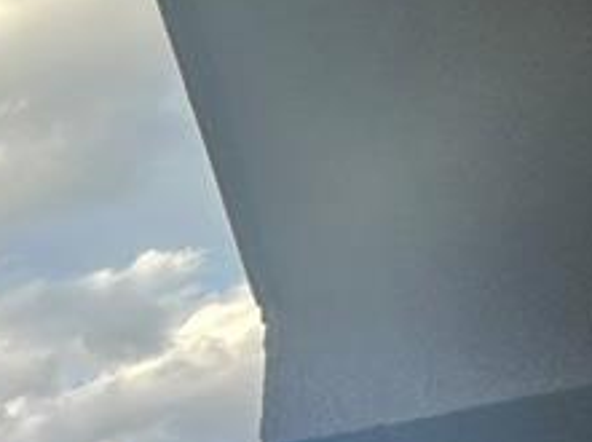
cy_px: 952
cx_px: -763
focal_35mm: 65
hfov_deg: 16.2
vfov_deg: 15.9
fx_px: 1110
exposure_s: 1/373
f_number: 2.2
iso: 40
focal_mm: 2.22
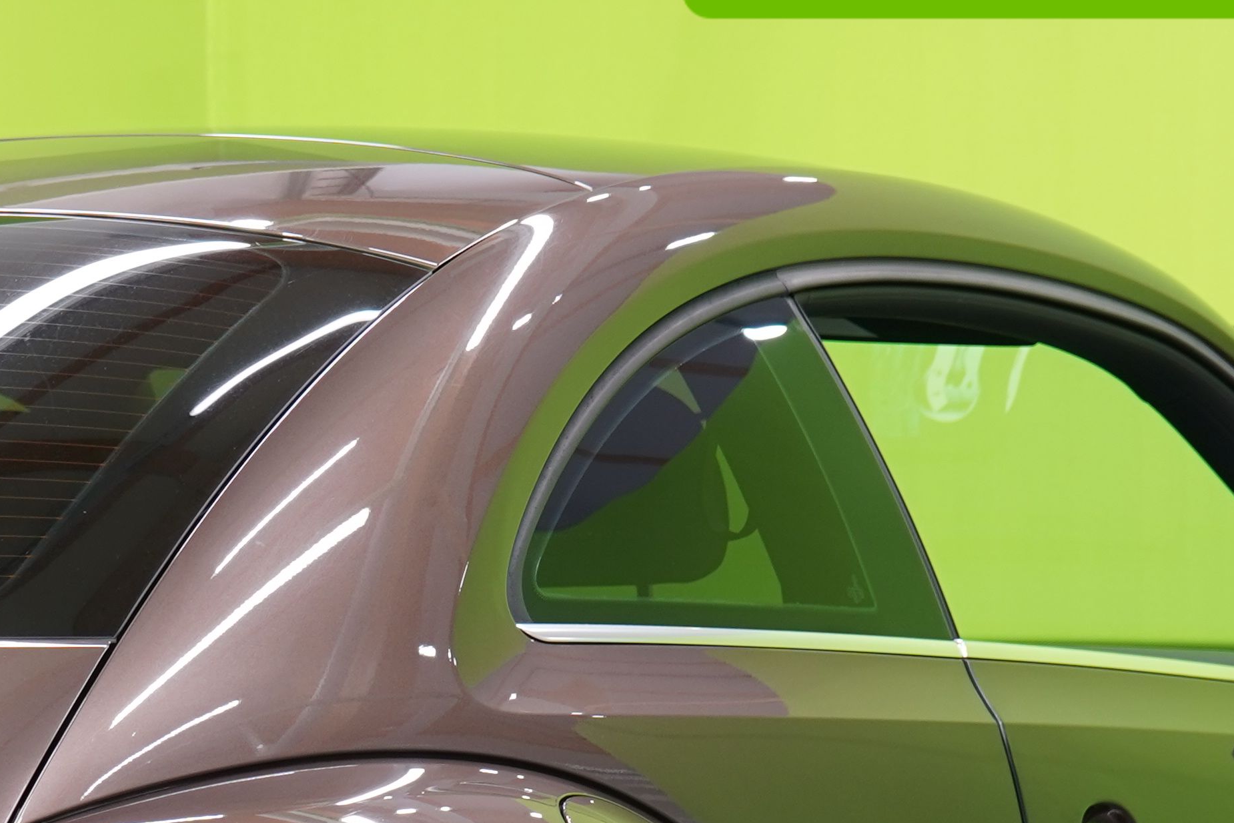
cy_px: 880
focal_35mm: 214
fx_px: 7336
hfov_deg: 9.6
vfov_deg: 6.4
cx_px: 179
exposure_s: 1/20
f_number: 5.6
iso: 400
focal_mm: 66
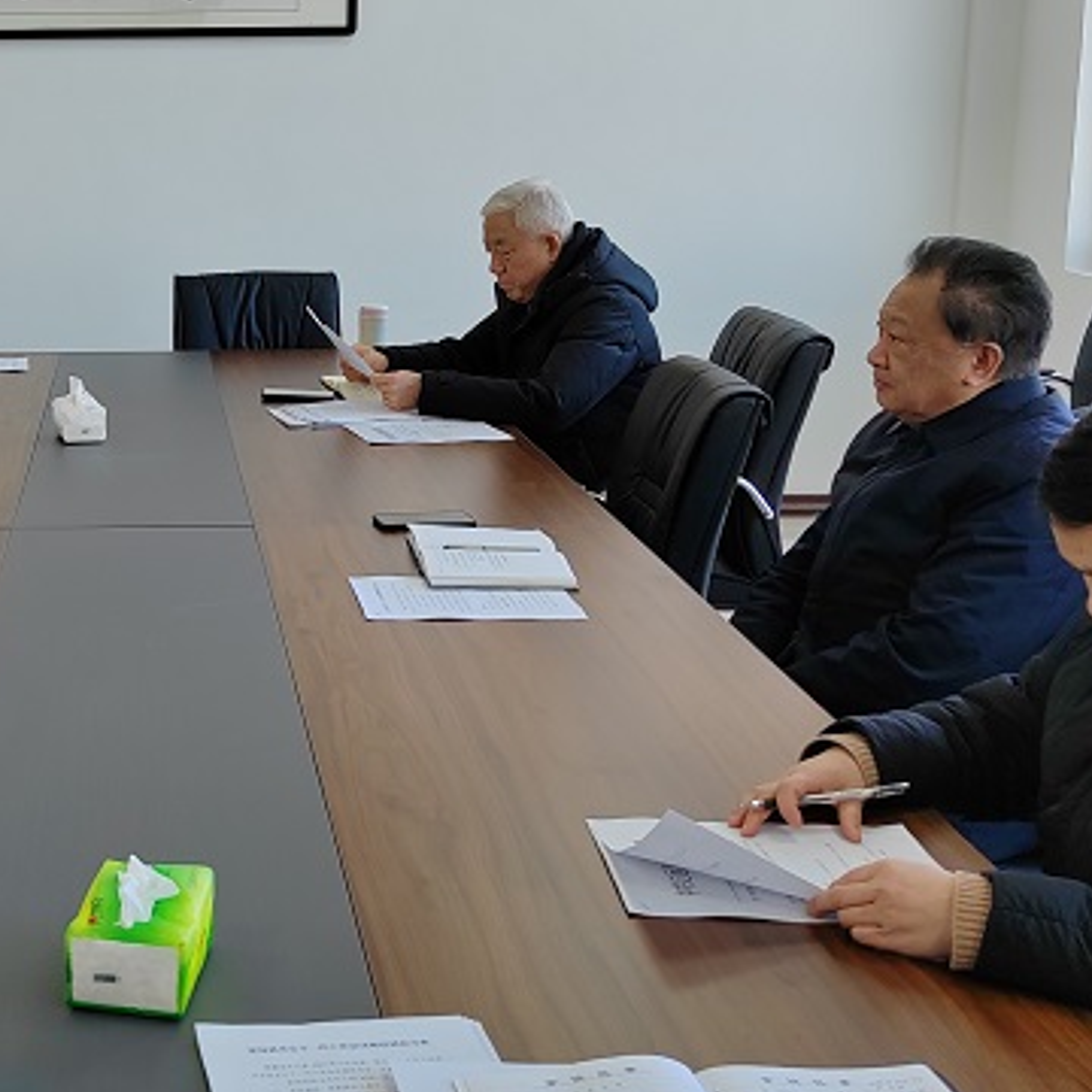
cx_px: 121
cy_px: 400
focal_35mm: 53
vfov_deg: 32.0
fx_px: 1892
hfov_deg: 30.8
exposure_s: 1/140
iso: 100
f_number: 1.9
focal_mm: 5.52
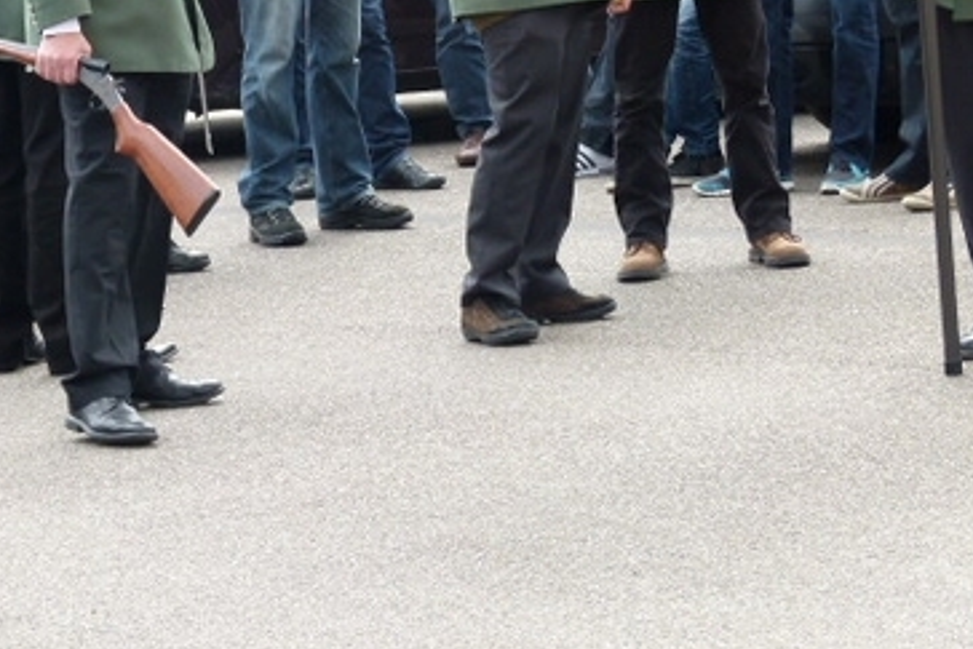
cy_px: 69
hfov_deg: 9.2
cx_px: 401
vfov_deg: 6.2
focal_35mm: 223
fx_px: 6029
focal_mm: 23.4
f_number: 4
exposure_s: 1/125
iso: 100
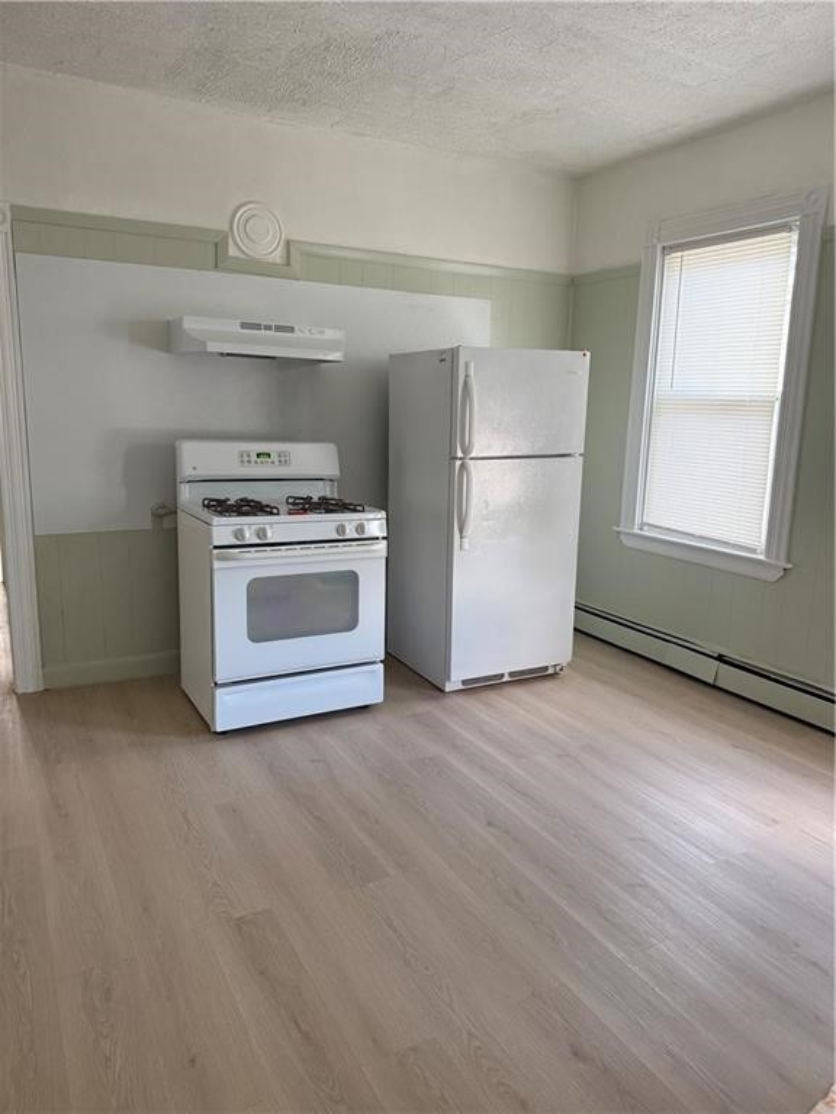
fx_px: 773
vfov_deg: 71.6
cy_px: 557
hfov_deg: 56.8
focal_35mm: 24
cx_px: 418
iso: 200
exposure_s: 1/112
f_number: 1.78
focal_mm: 6.76
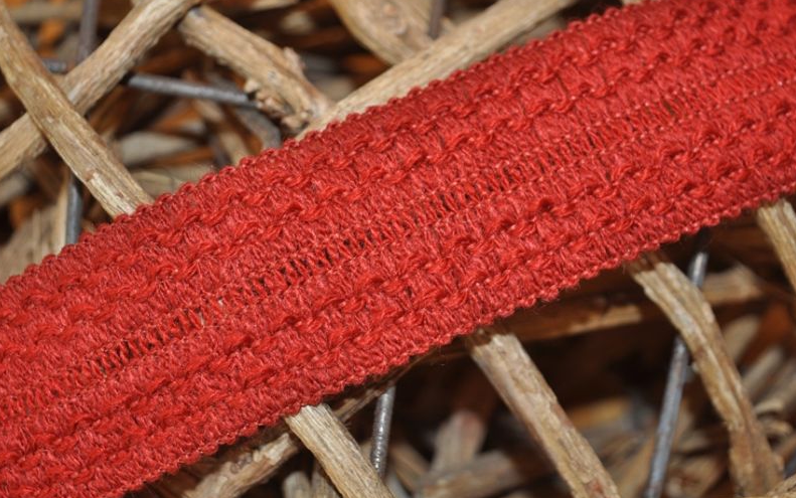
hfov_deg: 29.0
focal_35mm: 71
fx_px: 1541
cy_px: 237
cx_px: 396
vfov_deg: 18.4
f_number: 5
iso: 250
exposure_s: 1/60
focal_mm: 46
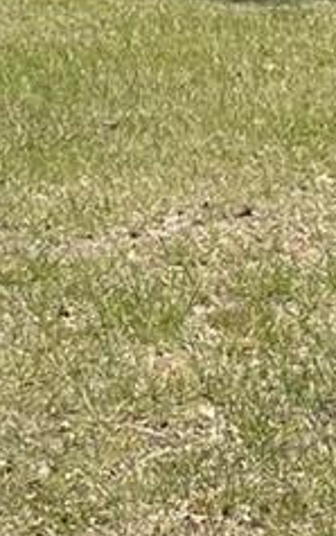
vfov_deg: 11.1
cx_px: 171
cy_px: -363
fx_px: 2605
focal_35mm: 178
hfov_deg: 7.4
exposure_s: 1/4348
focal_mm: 5.1
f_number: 1.6
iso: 32
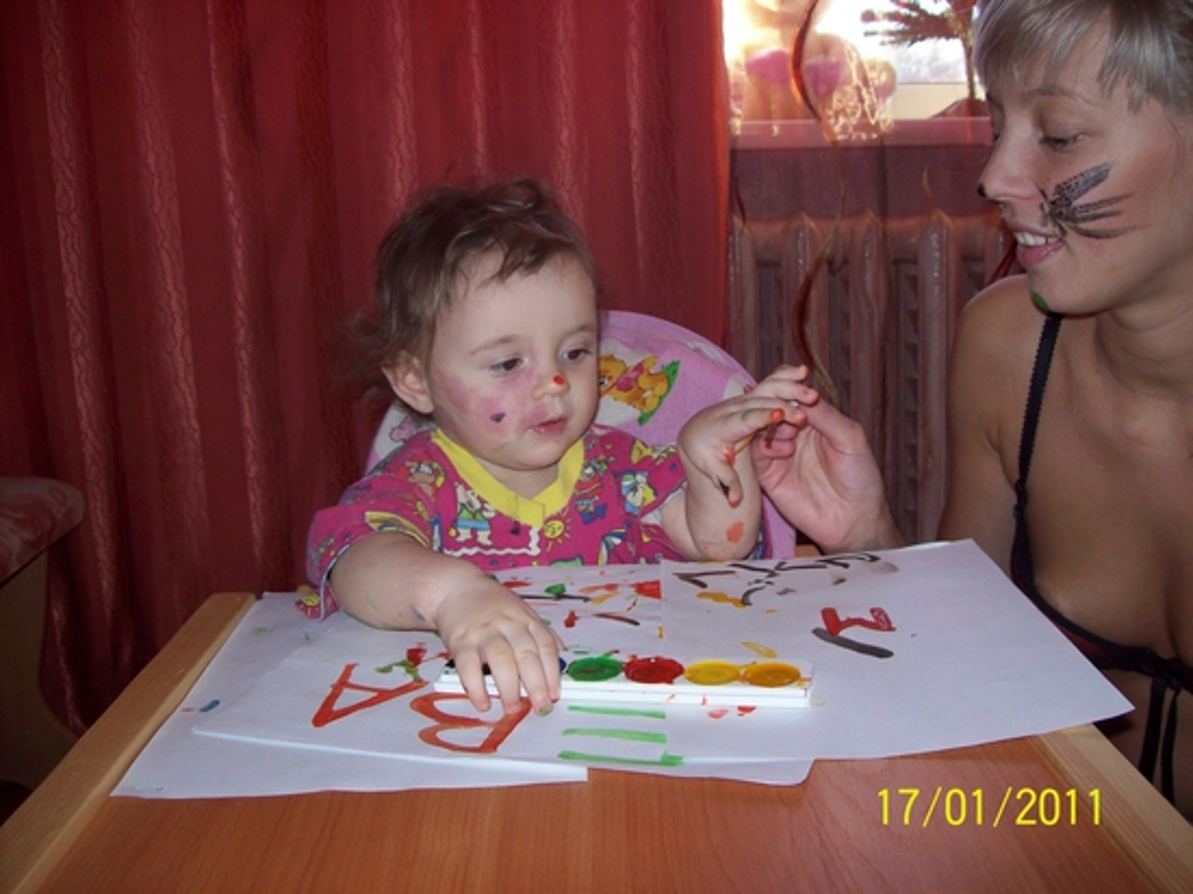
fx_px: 1240
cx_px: 596
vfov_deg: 39.6
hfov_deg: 51.4
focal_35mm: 36
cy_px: 447
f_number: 2.7
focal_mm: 6
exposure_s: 1/64
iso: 80
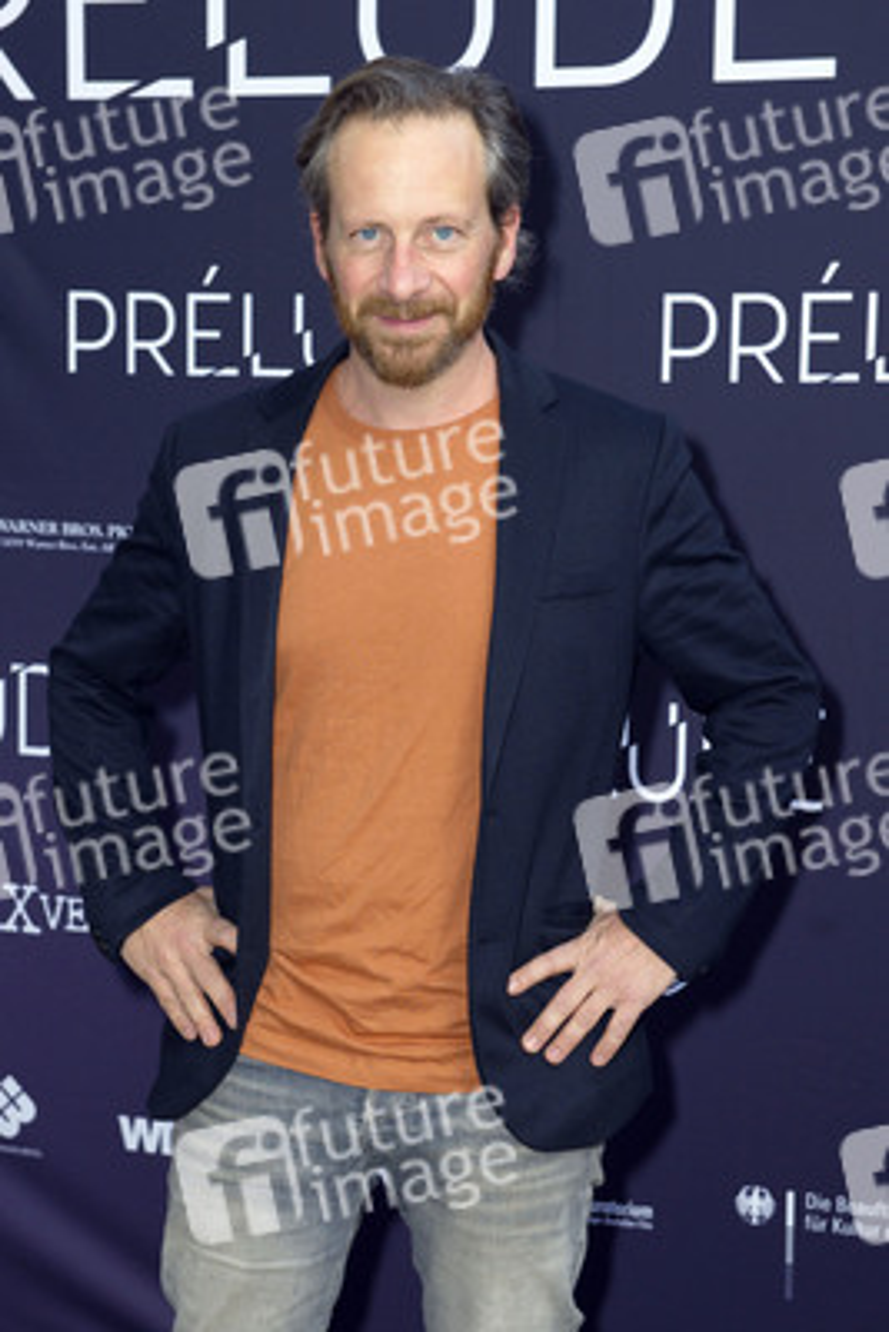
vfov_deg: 33.4
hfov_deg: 22.6
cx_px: 444
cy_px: 666
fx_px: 2220
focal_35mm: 60
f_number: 6.3
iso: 800
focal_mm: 60
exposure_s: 1/160
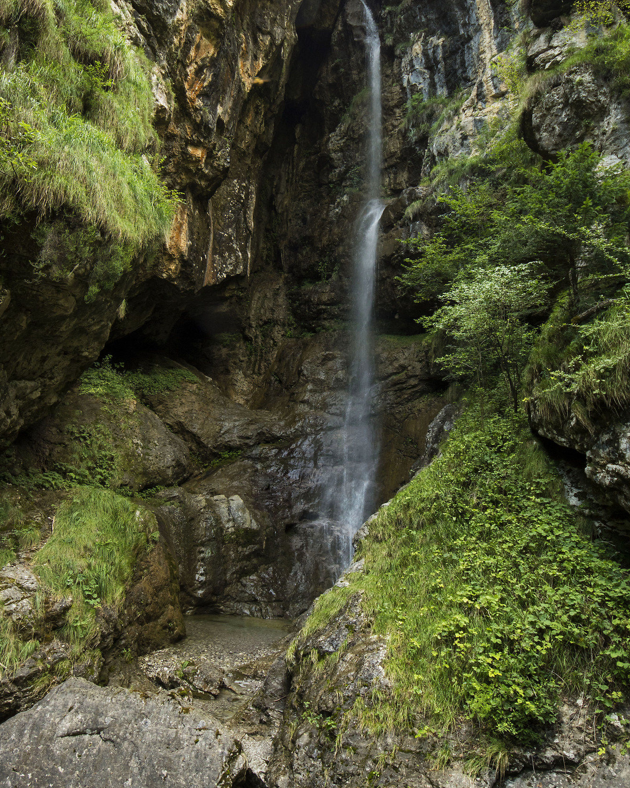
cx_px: 282
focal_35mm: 23
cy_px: 345
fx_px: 544
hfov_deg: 60.0
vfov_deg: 71.5
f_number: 8
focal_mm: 11.5
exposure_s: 1/80
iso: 640
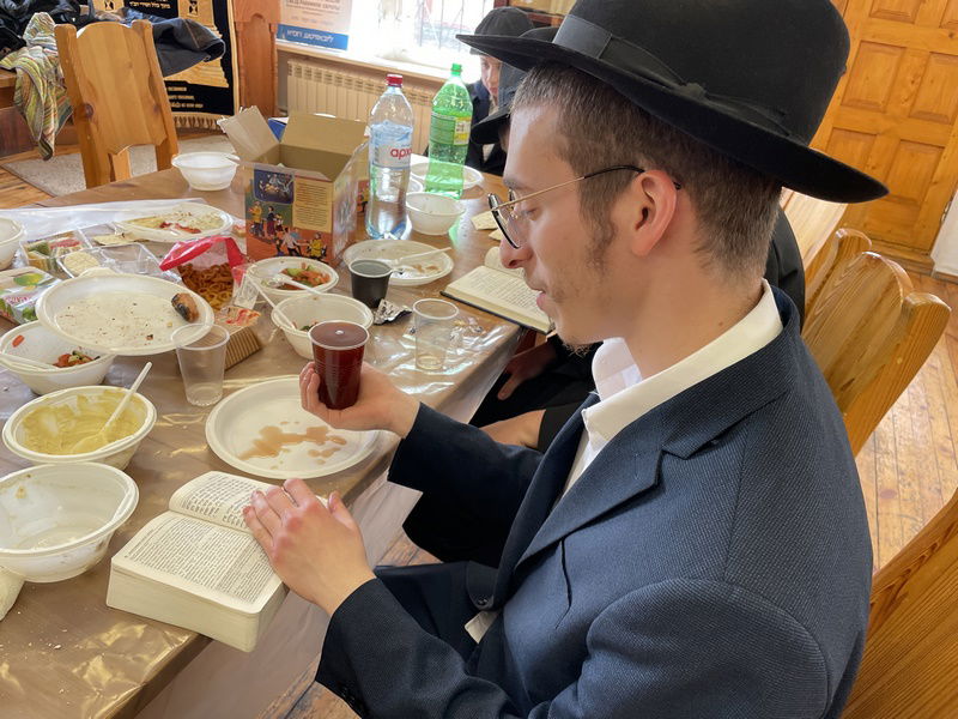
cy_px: 360
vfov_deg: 53.1
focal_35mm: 26
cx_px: 479
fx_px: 720
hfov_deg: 67.3
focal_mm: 4.2
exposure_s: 1/121
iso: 125
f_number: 1.6
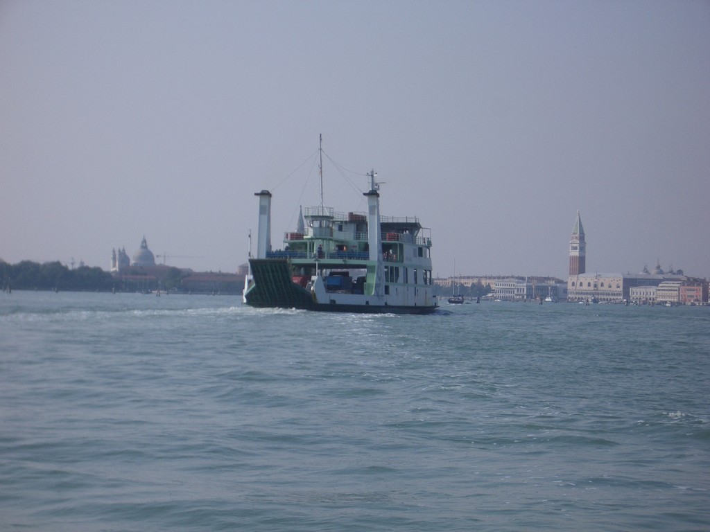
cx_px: 355
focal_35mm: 105
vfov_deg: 14.1
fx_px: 2154
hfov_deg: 18.7
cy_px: 266
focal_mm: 17.4
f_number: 4.8
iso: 50
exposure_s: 1/640
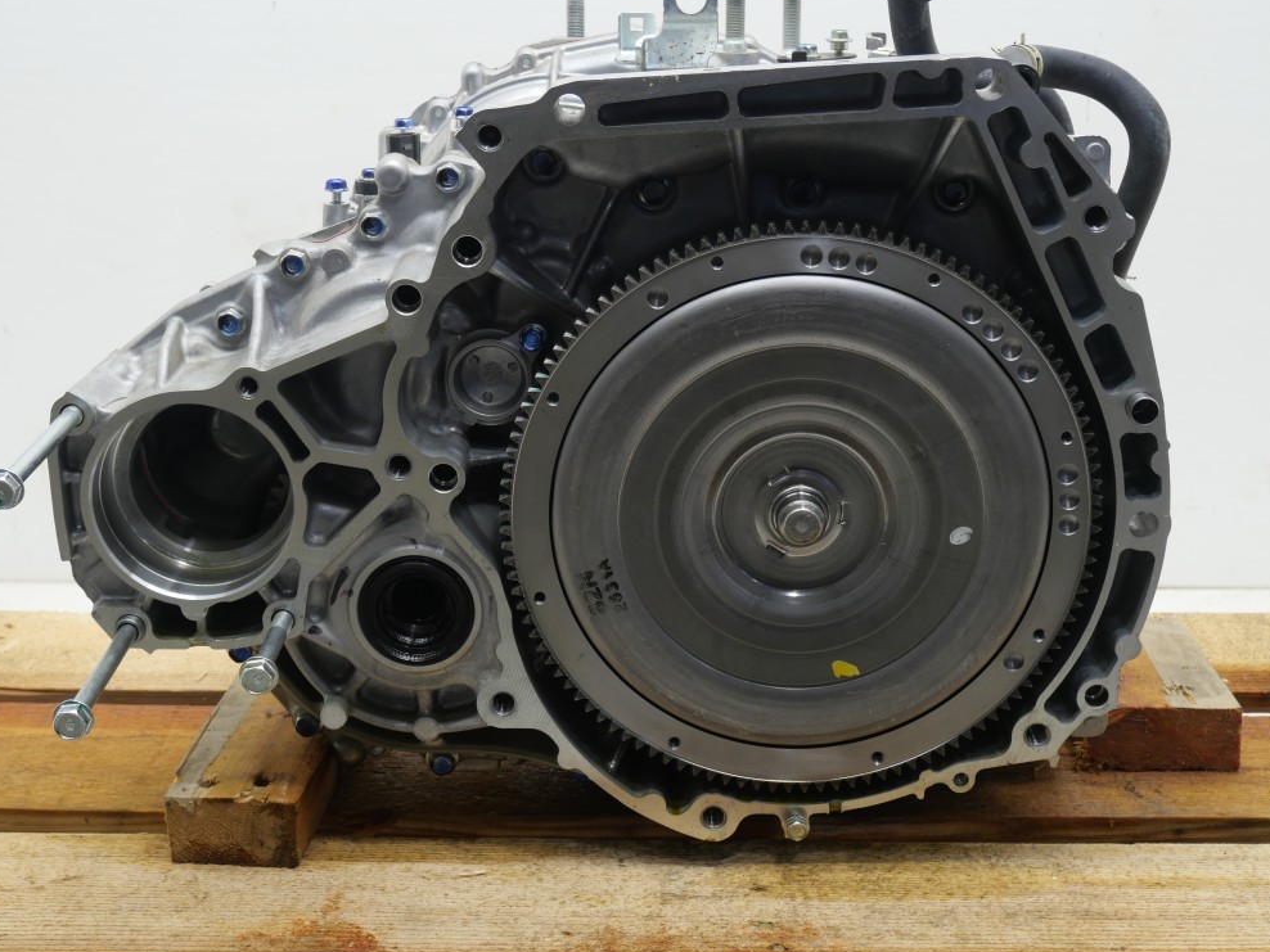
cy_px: 392
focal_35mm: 57
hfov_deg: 33.8
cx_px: 641
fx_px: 2091
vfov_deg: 25.6
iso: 200
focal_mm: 22
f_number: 4.8
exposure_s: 1/60
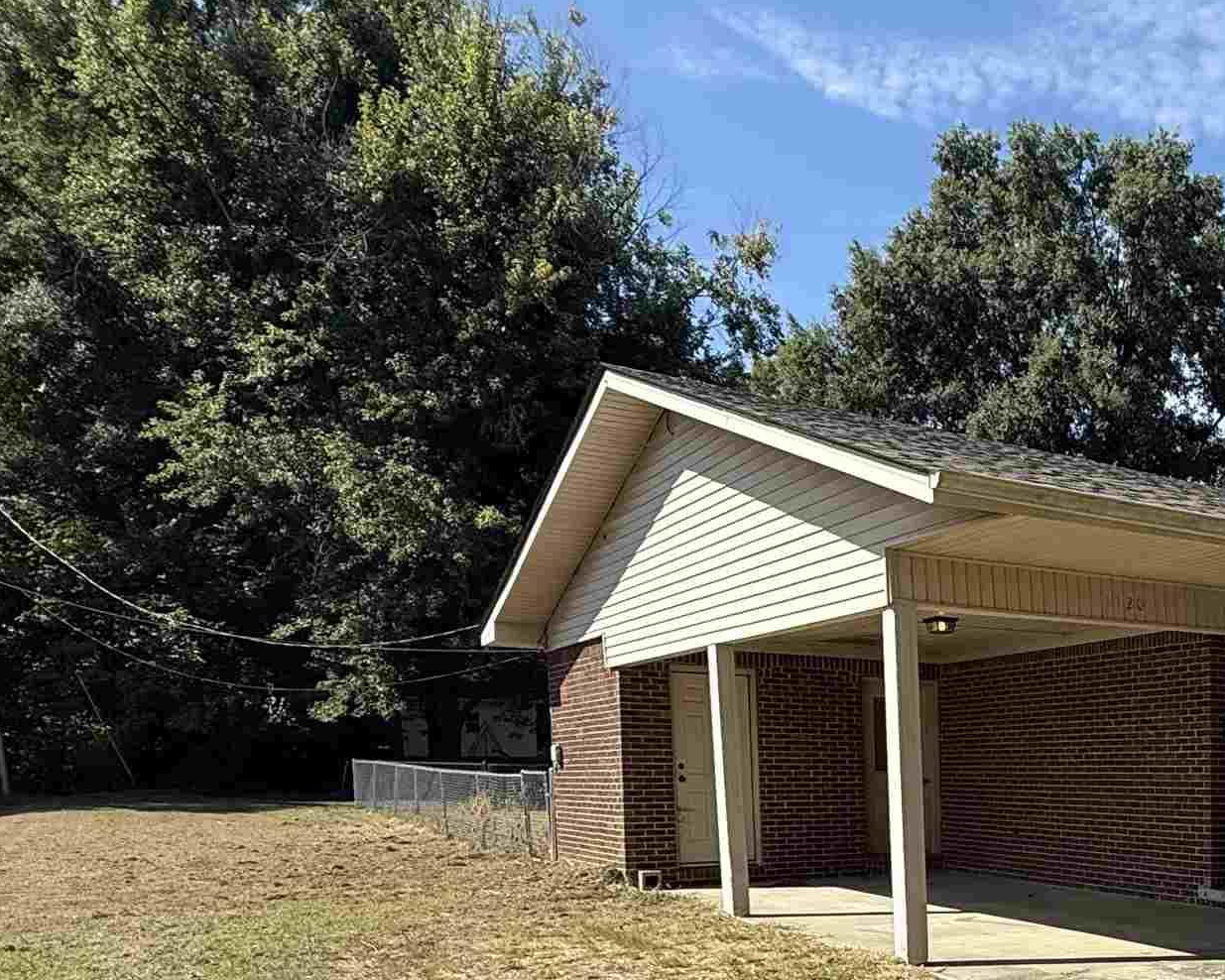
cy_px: 885
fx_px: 1233
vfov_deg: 40.1
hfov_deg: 45.3
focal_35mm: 34
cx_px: 1203
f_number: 2.2
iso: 50
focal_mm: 2.22
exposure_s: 1/1464
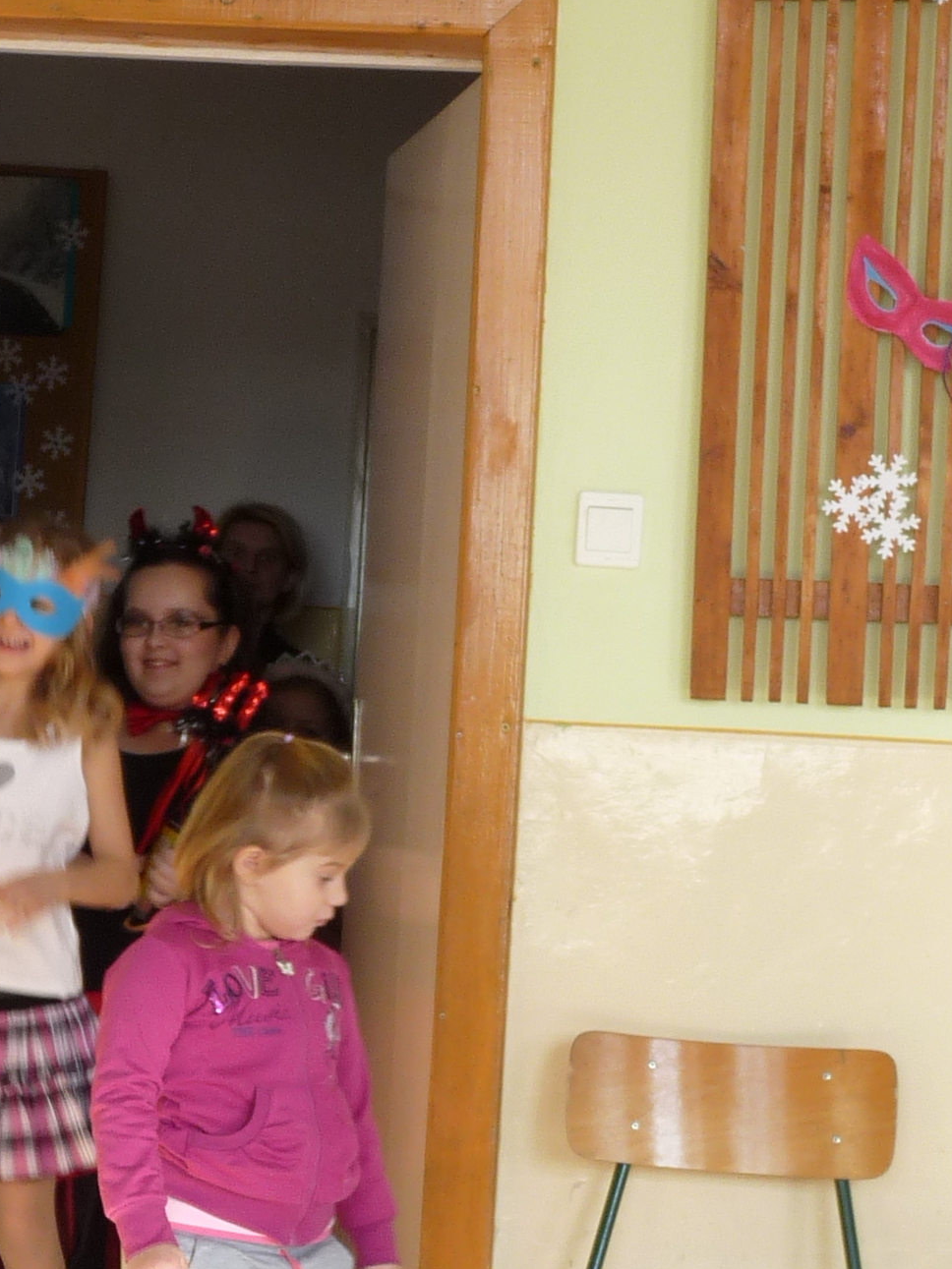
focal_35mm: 121
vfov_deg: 16.3
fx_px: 4438
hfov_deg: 12.2
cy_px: 690
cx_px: 221
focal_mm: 7.6
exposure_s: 1/50
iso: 100
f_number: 3
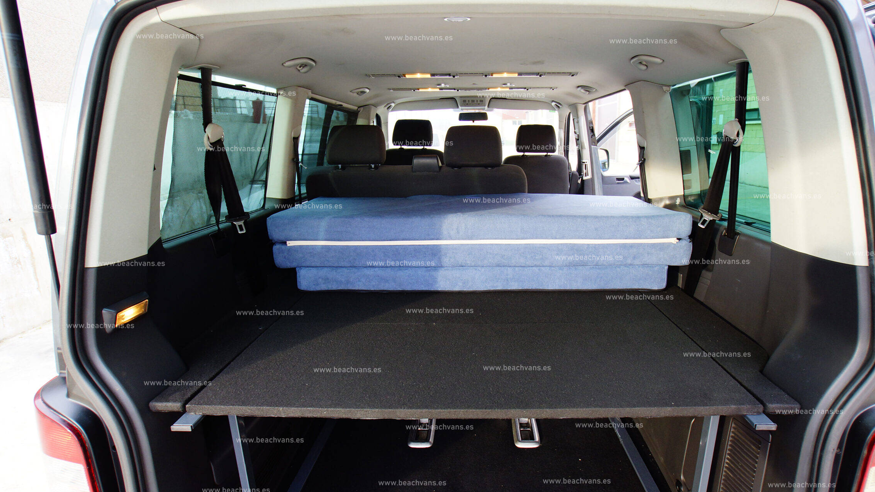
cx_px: 474
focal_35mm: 20
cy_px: 253
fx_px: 455
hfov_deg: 87.6
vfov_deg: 56.8
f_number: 5
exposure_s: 1/25
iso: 200
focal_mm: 11
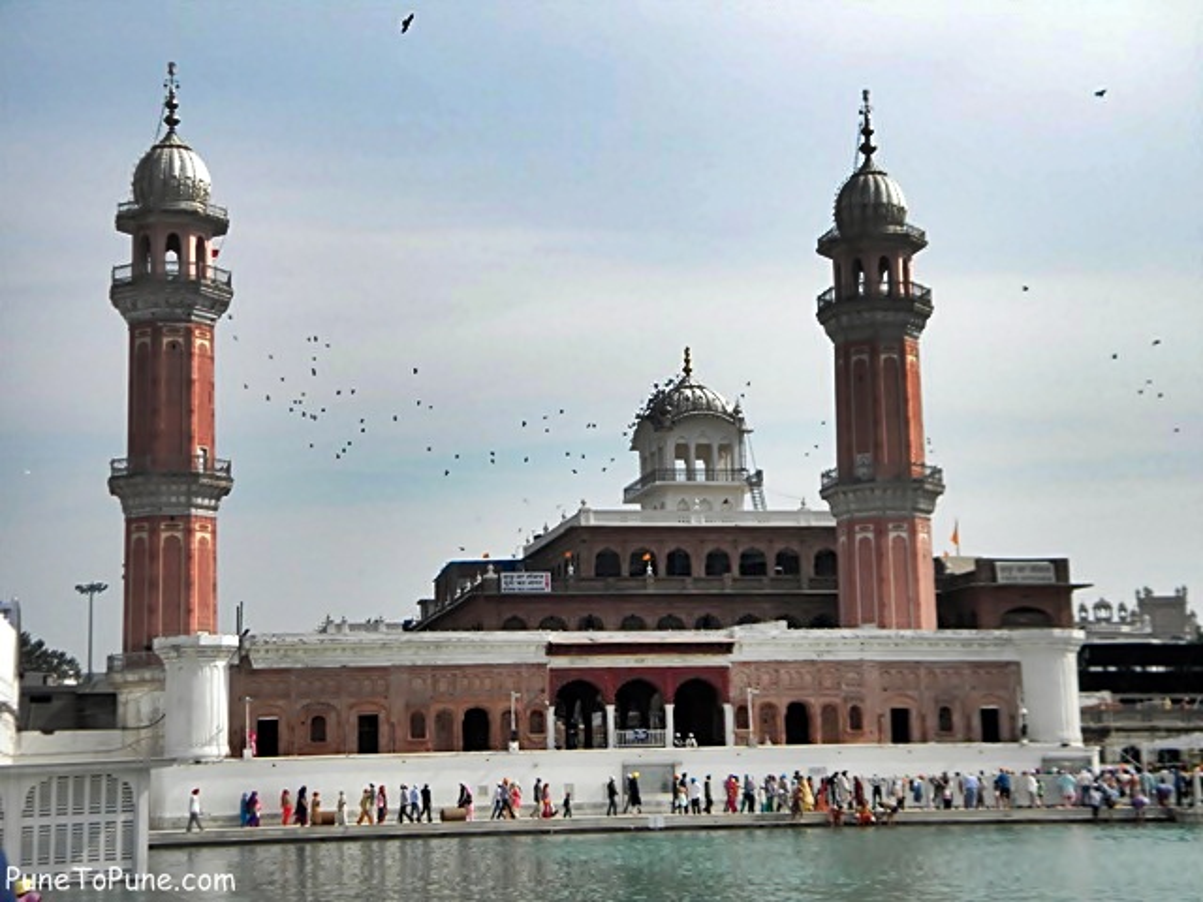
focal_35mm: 56
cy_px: 451
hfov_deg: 34.3
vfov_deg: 26.1
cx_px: 602
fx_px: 1946
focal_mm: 10.1
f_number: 8.2
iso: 80
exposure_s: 1/222
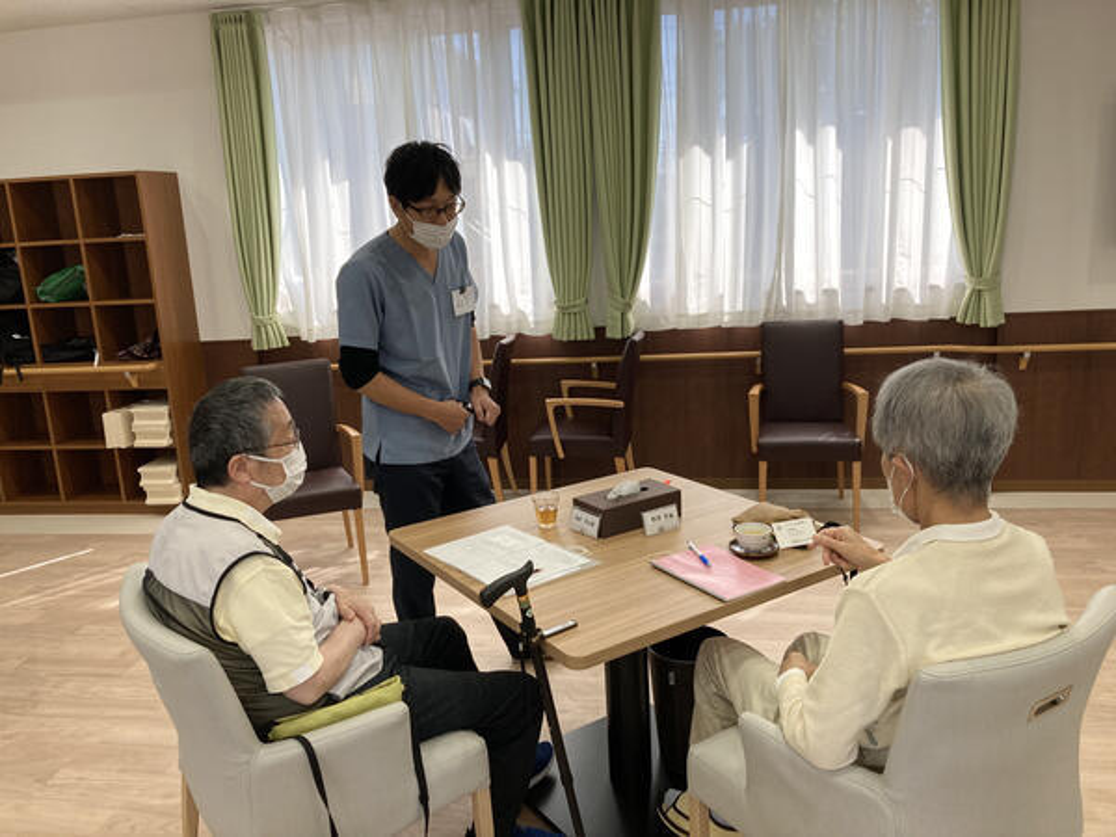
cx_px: 558
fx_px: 903
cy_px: 418
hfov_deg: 63.4
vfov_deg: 49.7
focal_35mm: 28
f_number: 1.8
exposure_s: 1/120
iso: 32
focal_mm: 3.99
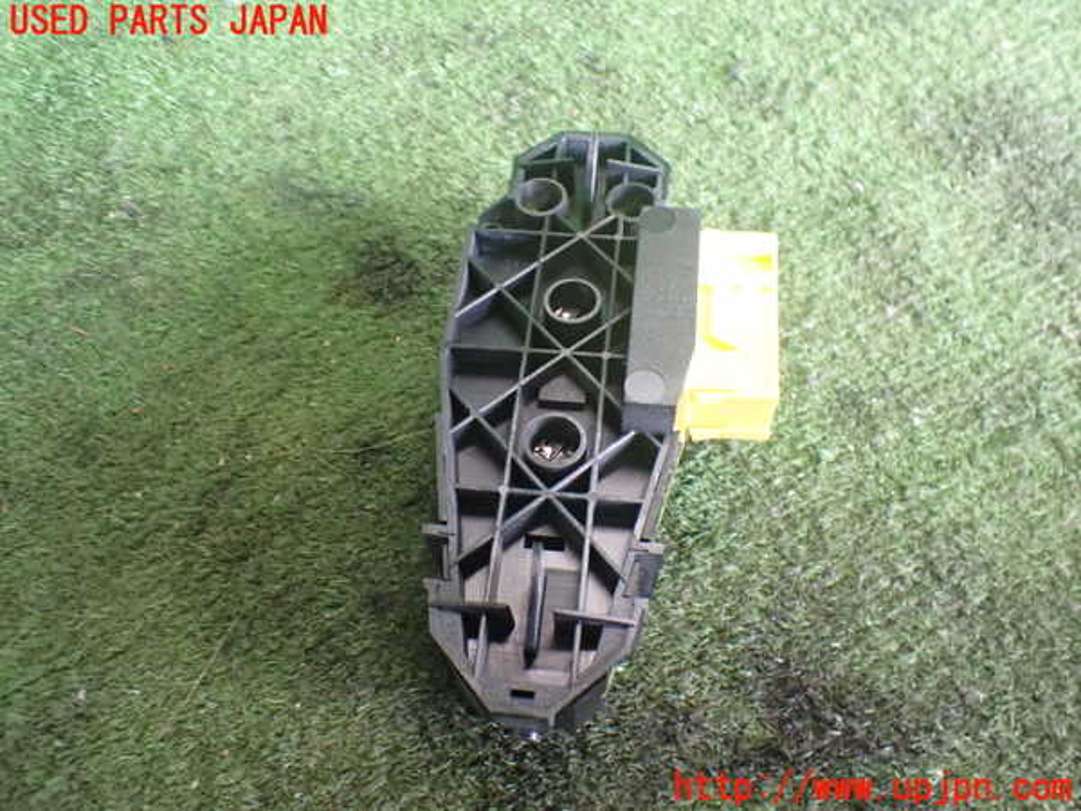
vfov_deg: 46.8
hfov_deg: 60.0
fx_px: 937
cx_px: 540
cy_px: 406
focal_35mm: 30
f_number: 2.3
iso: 800
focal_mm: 5.4
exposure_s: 1/60
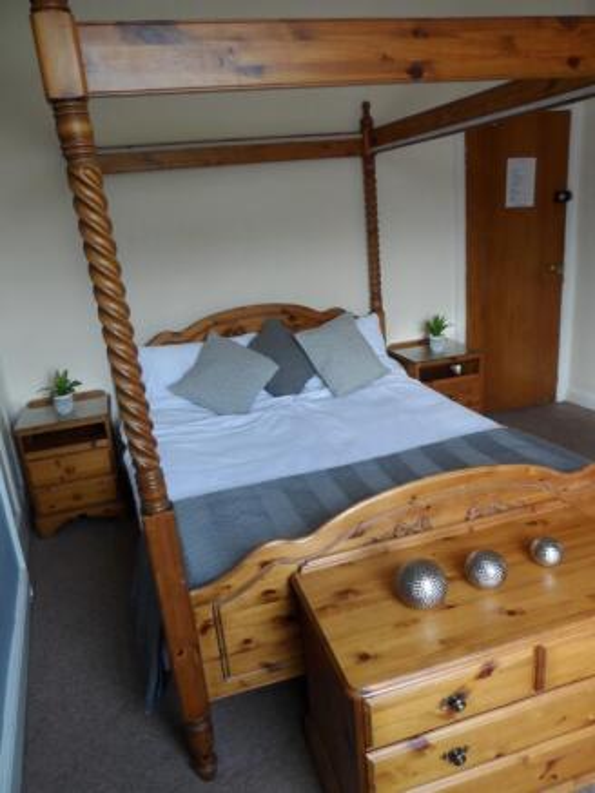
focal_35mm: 24
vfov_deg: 71.6
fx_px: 550
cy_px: 396
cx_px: 298
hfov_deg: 56.8
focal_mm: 4
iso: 160
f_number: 3.2
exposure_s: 1/30
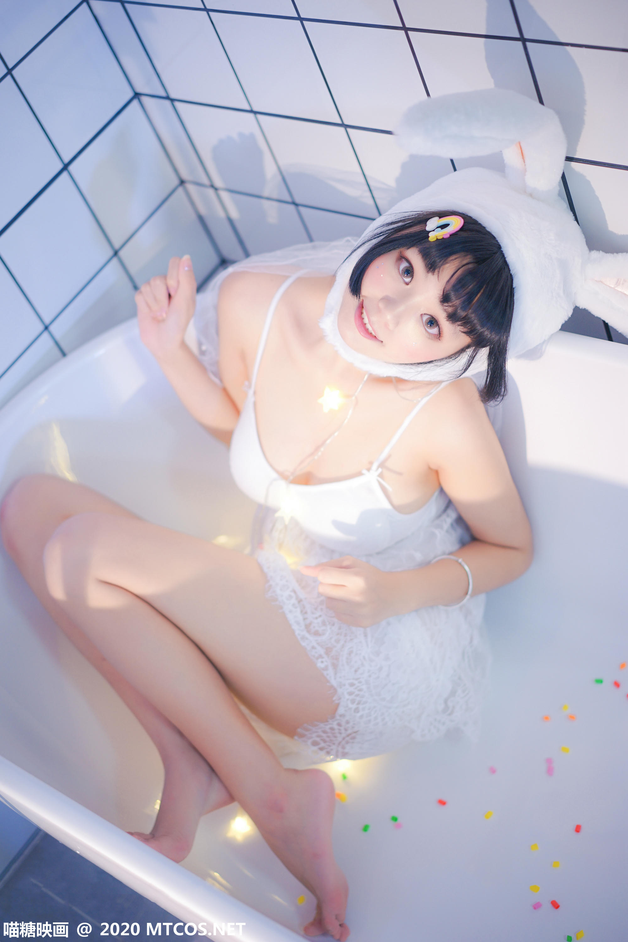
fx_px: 1439
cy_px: 471
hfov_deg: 24.6
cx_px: 314
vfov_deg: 36.2
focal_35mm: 55
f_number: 1.8
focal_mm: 55
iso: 200
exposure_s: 1/80
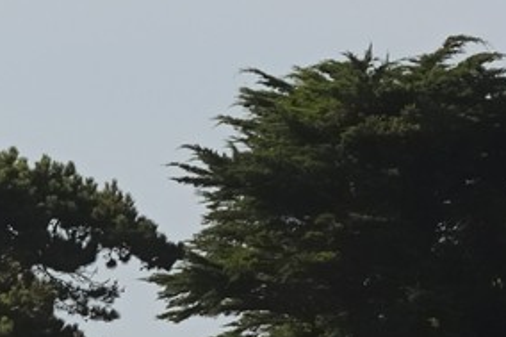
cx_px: -894
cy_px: 908
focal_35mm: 1141
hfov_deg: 1.8
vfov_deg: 1.2
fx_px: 16025
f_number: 5.6
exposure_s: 1/320
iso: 100
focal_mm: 135
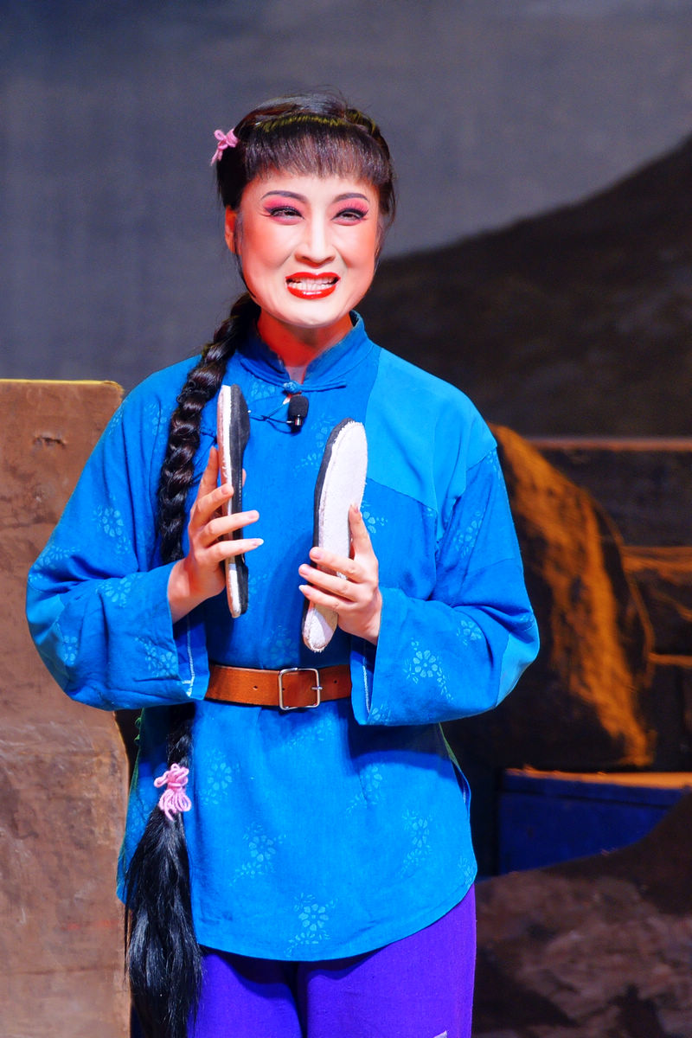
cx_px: 346
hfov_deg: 3.1
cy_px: 519
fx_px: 12974
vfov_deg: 4.6
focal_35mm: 450
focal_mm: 300
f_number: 7.1
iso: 250
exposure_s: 1/60
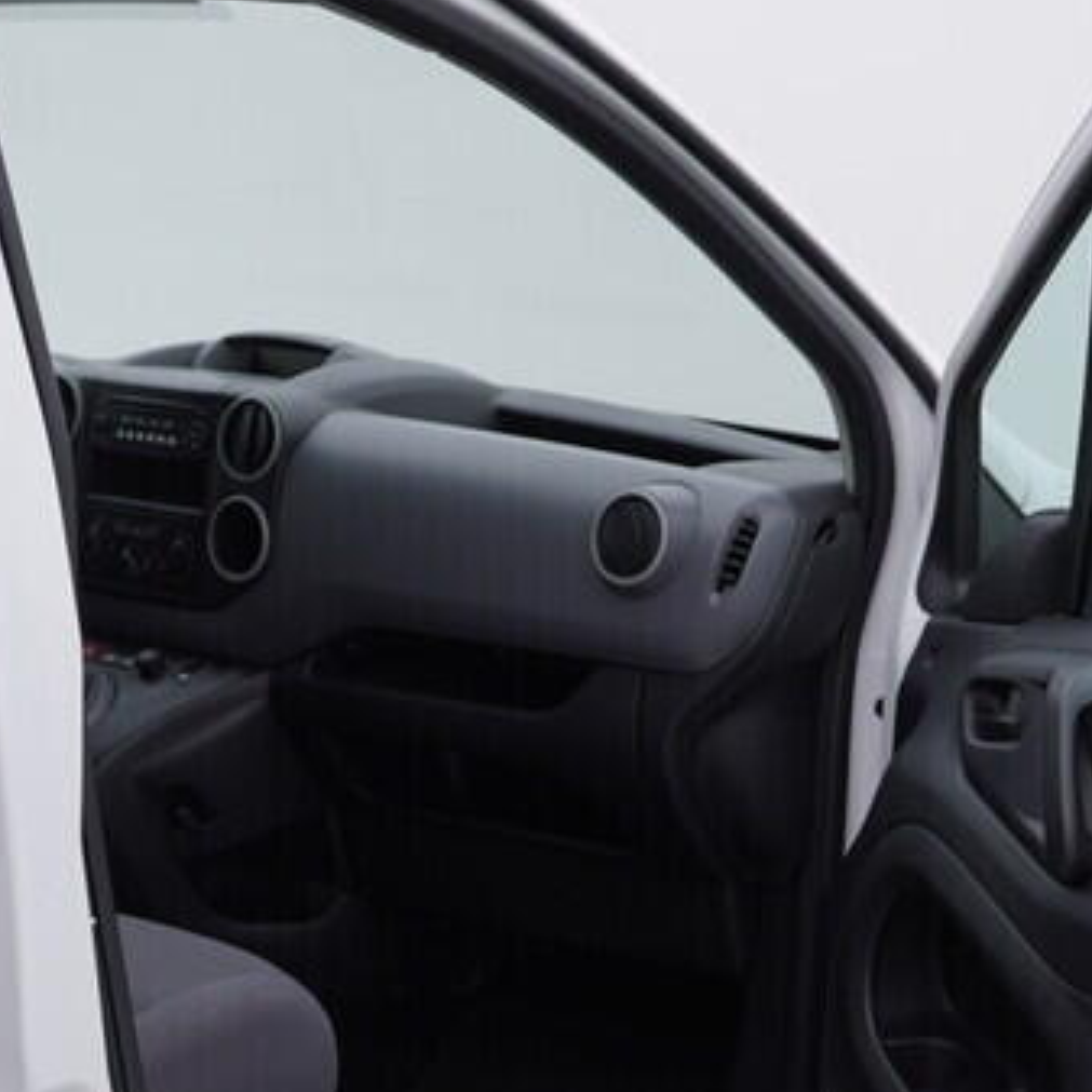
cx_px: 165
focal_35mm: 93
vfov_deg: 18.6
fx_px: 3319
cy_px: 744
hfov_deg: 18.5
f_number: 4
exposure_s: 1/80
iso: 125
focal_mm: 24
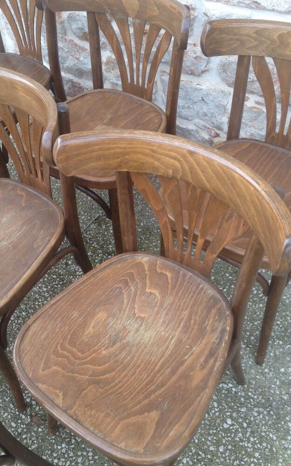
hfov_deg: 33.6
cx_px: 142
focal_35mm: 38
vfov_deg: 51.5
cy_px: 233
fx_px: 482
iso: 80
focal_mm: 4.28
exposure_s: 1/120
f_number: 2.4
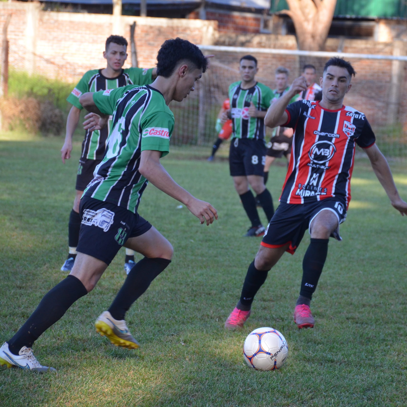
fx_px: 2980
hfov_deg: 7.8
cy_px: 203
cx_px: 269
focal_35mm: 224
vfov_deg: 7.8
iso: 800
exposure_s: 1/500
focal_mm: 116
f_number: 5.6
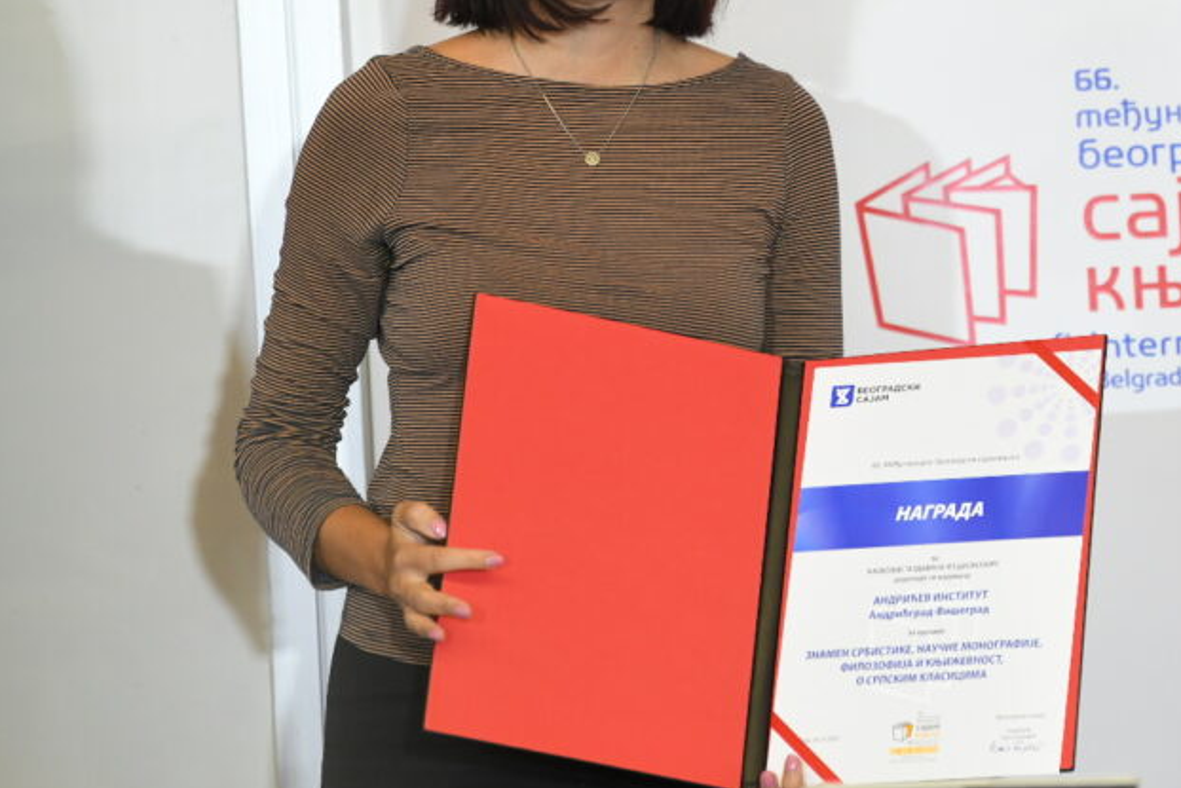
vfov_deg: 4.9
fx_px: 9187
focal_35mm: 280
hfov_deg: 7.3
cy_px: 174
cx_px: 904
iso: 1600
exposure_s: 1/200
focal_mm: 170
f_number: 3.5
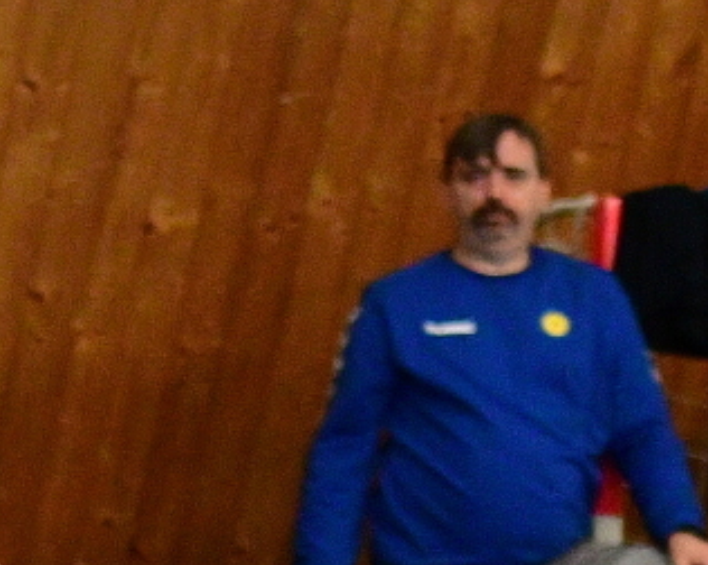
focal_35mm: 487
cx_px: -576
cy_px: 548
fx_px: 10192
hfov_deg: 3.9
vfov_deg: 3.2
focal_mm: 78
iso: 3200
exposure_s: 1/400
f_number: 2.8
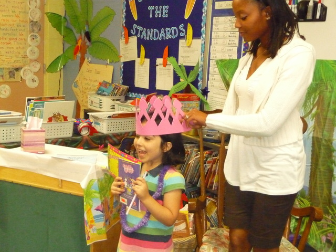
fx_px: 466
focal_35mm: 48
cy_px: 126
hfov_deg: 39.7
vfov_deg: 30.3
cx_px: 168
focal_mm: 8
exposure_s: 1/50
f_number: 4.2
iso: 1600
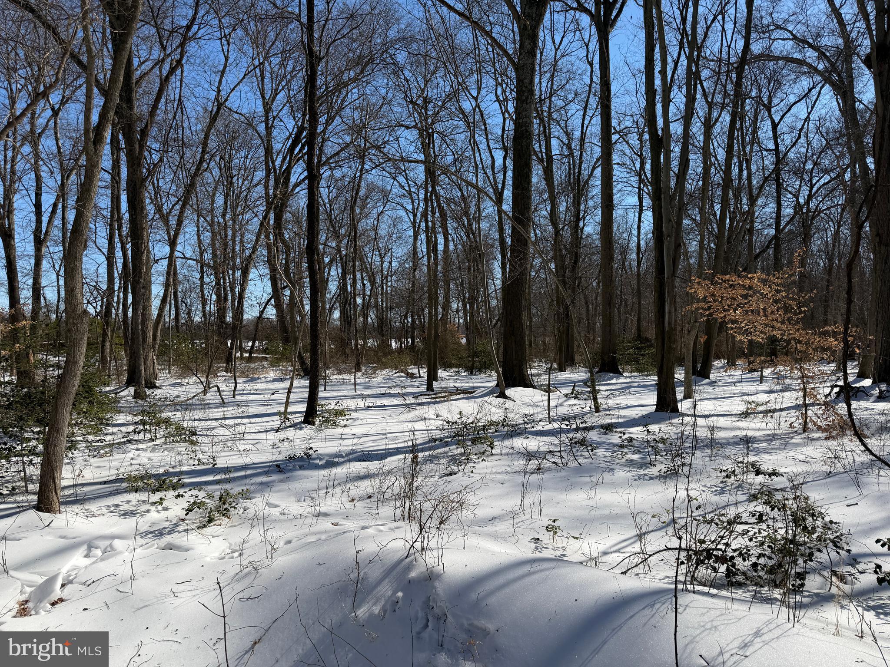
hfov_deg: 71.6
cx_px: 445
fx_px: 617
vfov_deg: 56.8
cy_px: 334
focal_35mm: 24
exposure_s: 1/8130
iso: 80
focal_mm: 6.76
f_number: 1.78
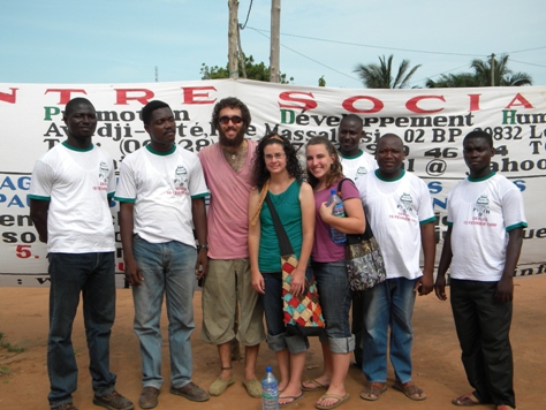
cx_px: 273
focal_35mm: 41
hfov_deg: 45.8
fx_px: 647
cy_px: 205
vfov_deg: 35.2
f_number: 3.8
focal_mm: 7.3
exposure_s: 1/672
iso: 80
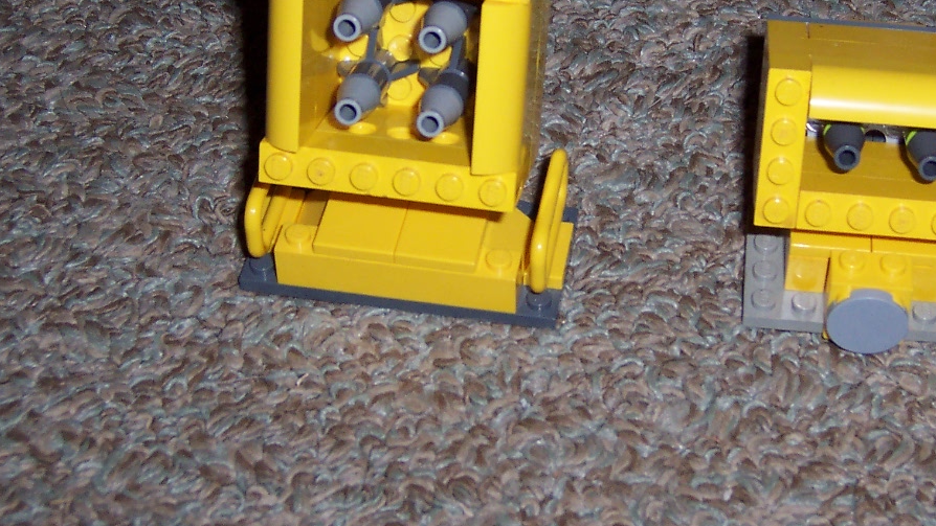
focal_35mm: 98
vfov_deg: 12.3
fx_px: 2432
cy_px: 151
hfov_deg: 21.7
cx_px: 620
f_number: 3.4
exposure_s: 1/60
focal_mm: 10.4
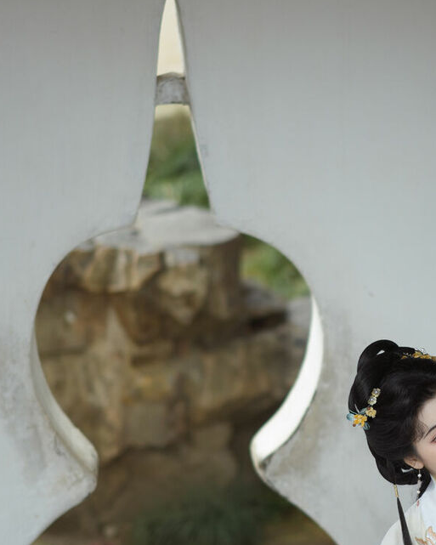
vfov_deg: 9.8
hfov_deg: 7.9
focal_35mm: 196
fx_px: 3161
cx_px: 360
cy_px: 314
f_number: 1.4
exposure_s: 1/250
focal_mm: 85
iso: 100
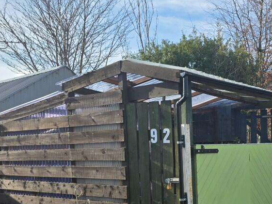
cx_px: 192
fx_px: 330
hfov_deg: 43.8
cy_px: 158
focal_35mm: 42
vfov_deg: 33.5
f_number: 1.7
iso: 80
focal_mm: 6.3
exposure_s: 1/4889
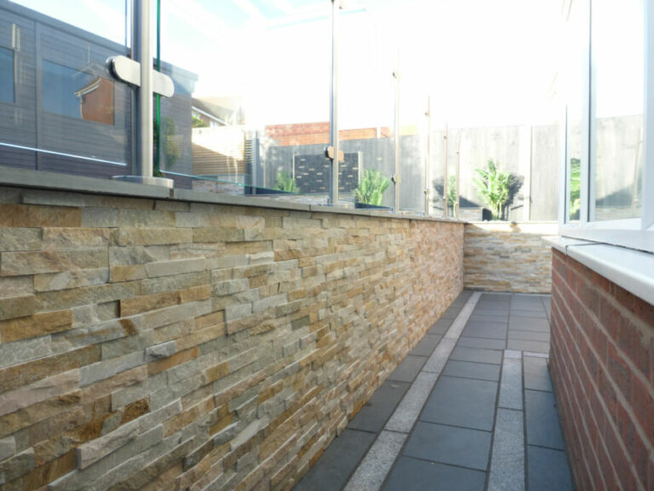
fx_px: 453
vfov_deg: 56.8
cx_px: 327
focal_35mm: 24
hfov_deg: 71.6
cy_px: 246
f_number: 3.5
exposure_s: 1/125
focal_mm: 4.3
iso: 100
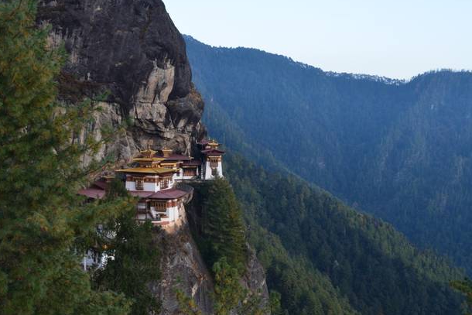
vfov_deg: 29.2
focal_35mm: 46
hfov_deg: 42.7
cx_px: 232
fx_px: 603
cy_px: 144
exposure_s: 1/25
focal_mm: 26
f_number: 9
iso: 400
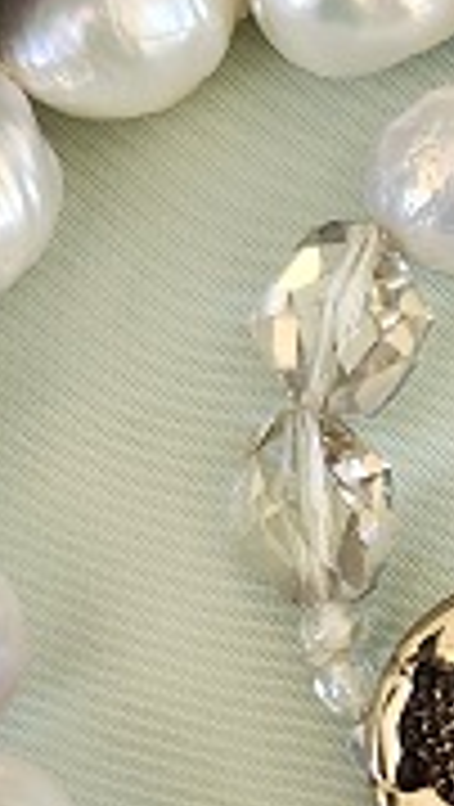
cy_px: 626
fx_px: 2391
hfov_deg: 10.6
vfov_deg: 18.9
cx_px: 607
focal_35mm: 112
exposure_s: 1/100
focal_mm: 5.4
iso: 160
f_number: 1.8
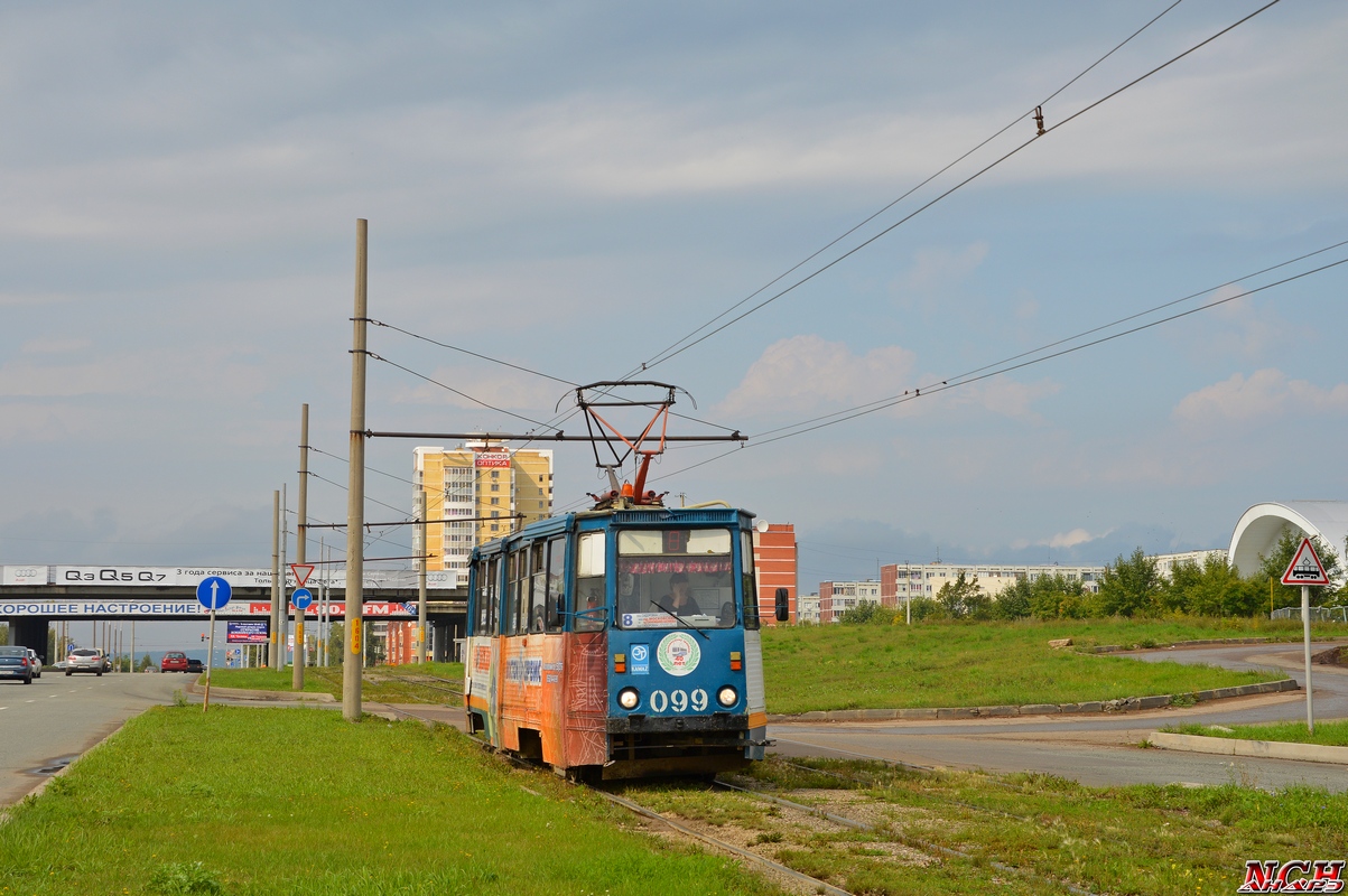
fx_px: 2694
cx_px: 674
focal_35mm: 72
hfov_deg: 28.1
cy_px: 448
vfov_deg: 18.9
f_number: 8
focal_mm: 48
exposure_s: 1/250
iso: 100
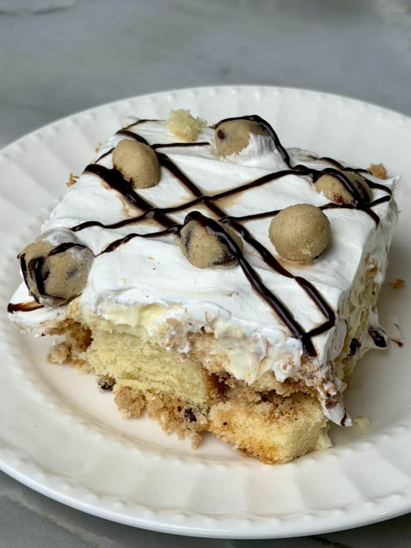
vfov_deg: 39.7
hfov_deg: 30.3
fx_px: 760
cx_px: 206
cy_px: 274
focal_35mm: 48
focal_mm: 6.76
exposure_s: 1/496
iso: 64
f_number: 1.78
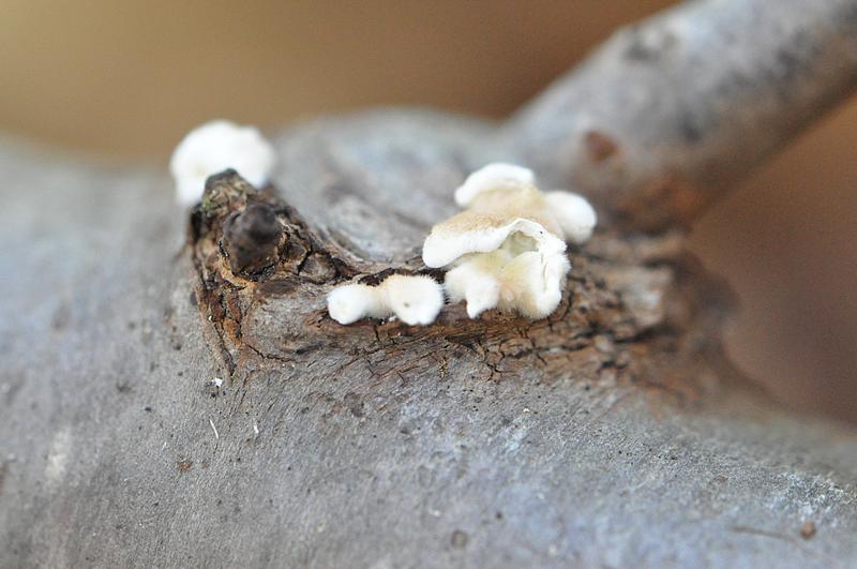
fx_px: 3031
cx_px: 428
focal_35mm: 128
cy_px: 284
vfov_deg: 10.7
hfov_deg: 16.1
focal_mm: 85
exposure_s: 1/125
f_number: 8
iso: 3200
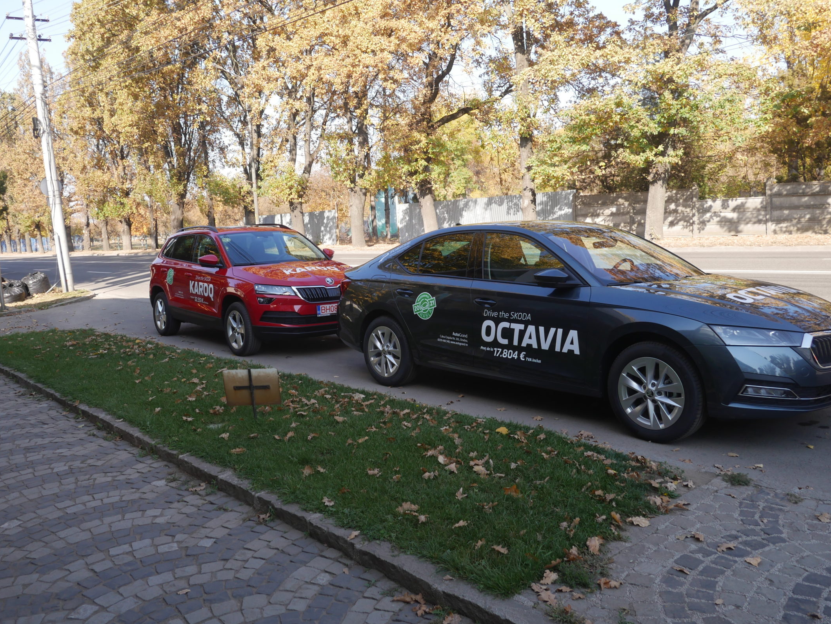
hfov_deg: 61.6
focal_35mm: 29
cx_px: 392
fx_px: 696
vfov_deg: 48.2
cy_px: 279
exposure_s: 1/250
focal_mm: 12
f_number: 5
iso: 200
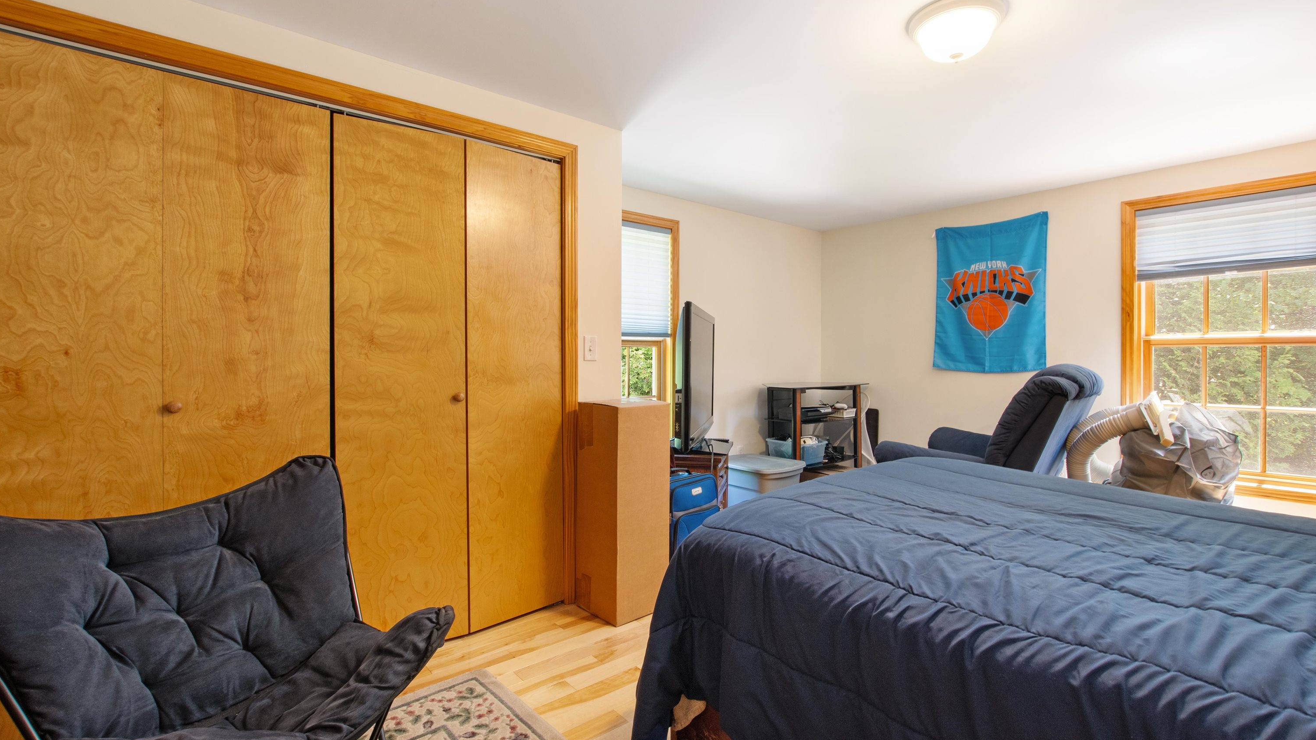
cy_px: 366
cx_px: 668
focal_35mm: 16
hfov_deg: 99.4
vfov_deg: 67.1
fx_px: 558
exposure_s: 1/1.67
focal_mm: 10
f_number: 8
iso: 100
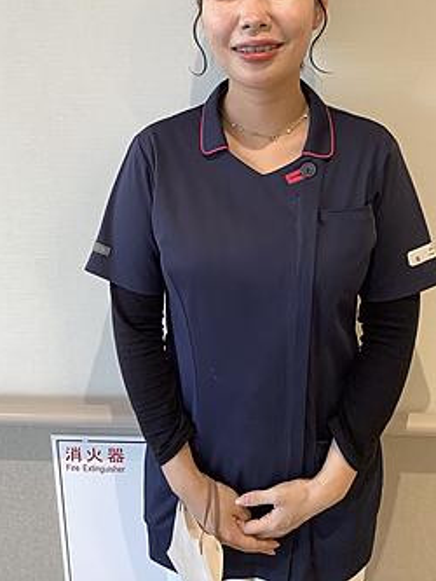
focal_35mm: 41
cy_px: 199
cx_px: 225
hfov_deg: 35.2
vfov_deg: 45.1
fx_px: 688
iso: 64
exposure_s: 1/50
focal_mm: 3.3
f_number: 2.4
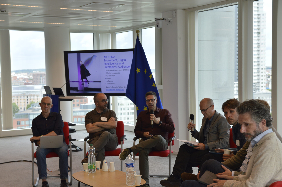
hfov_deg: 35.1
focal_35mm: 57
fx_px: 446
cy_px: 94
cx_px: 141
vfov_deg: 23.7
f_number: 5.6
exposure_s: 1/125
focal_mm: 38
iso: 220
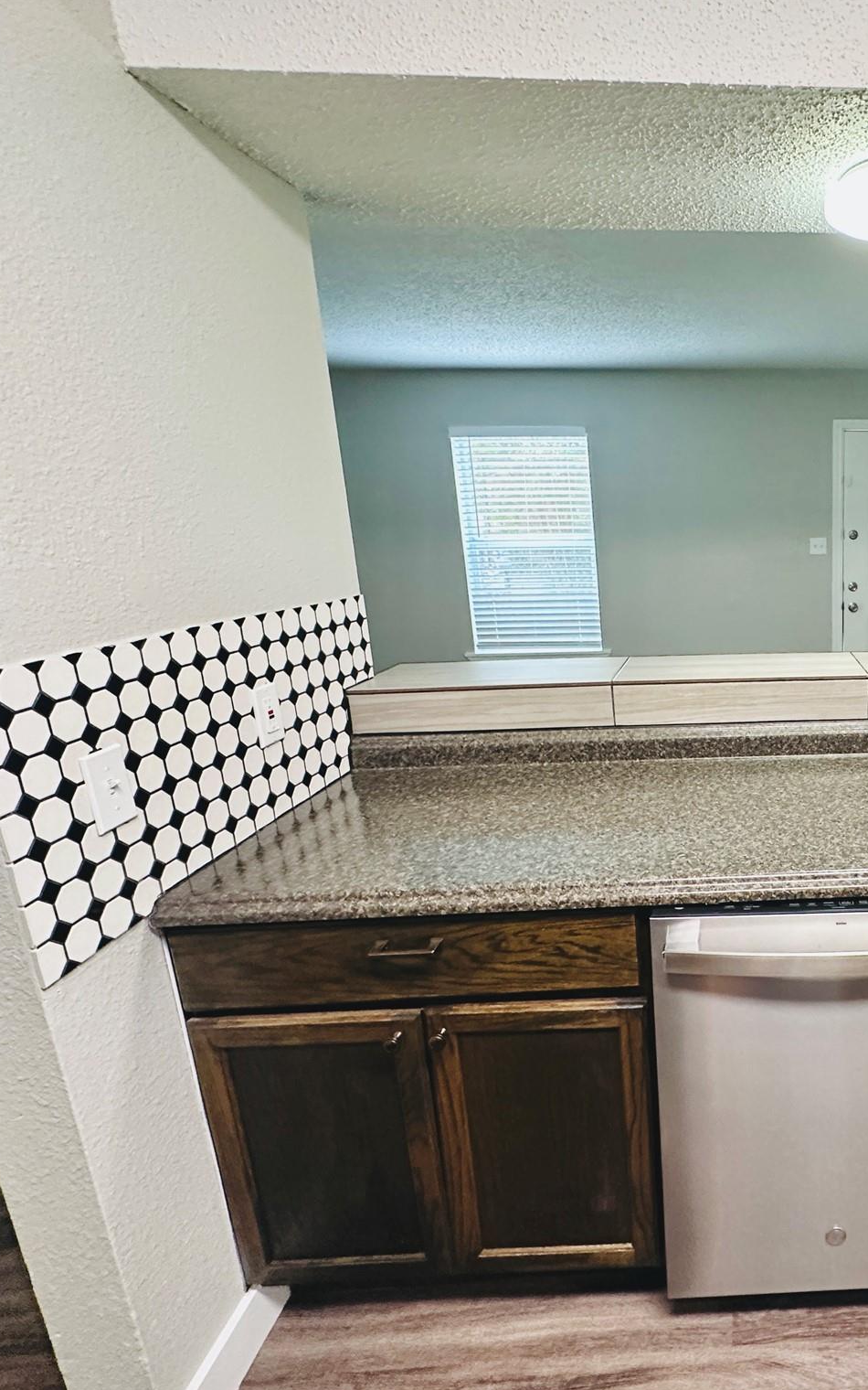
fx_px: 757
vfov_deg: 85.1
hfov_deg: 52.1
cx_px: 789
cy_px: 699
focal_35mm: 20
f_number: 2.2
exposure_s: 1/60
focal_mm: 2.22
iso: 320
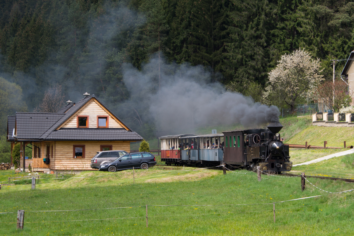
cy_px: 118
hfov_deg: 18.8
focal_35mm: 109
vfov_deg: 12.6
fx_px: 1072
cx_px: 177
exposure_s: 1/320
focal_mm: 72.5
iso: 200
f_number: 7.1
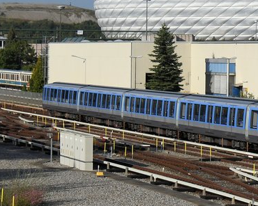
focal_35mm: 228
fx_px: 1741
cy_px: 61
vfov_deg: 6.8
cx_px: 316
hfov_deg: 8.4
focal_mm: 50
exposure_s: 1/1000
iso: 400
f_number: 10
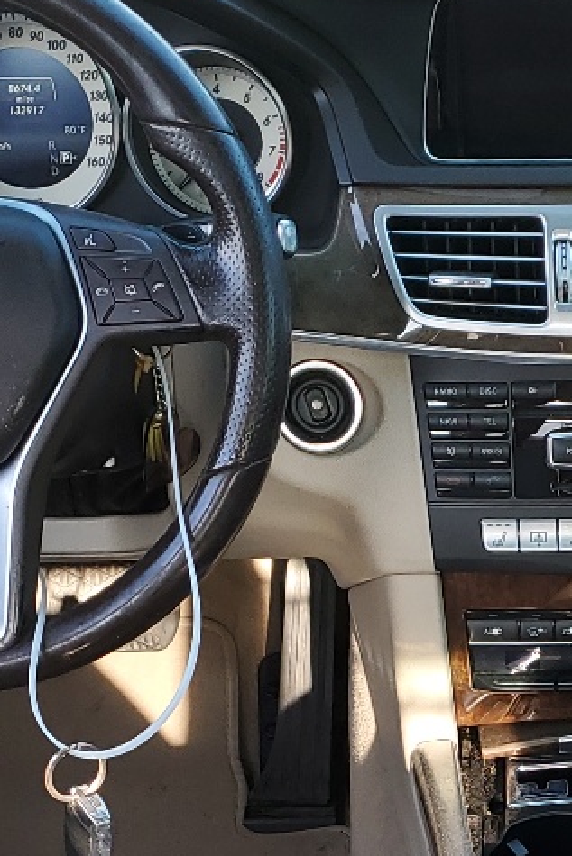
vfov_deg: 21.2
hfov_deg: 14.7
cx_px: 635
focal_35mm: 91
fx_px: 2167
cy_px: 943
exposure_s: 1/172
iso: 50
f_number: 1.5
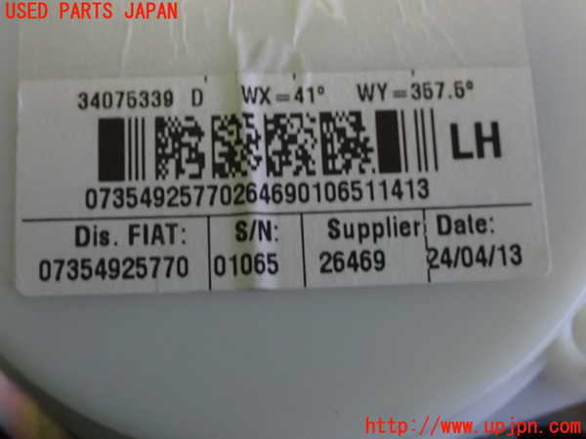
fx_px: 1304
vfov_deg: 19.1
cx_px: 293
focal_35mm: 77
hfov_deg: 25.3
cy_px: 220
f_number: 4.1
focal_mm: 13.65
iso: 1600
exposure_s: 1/20
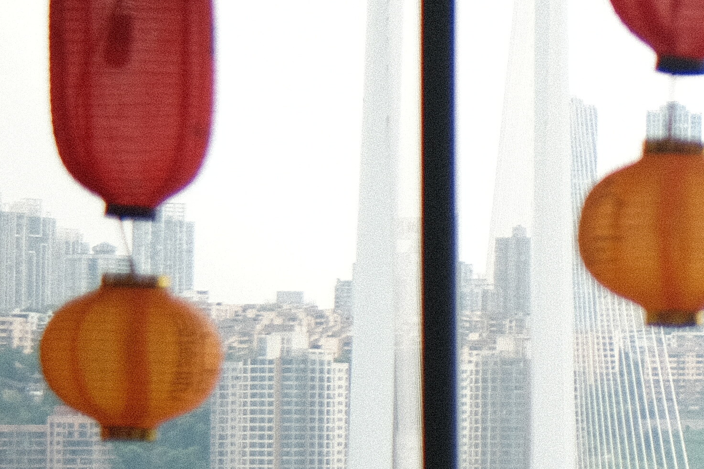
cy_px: 294
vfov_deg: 9.3
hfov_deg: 12.6
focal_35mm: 148
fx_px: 2894
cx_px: 1298
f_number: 1.4
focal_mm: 23
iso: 160
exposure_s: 1/1000
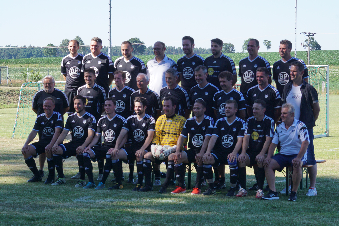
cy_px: 113
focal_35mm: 105
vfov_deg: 13.0
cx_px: 170
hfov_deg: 19.5
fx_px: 989
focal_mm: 70
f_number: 11
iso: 100
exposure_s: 1/40
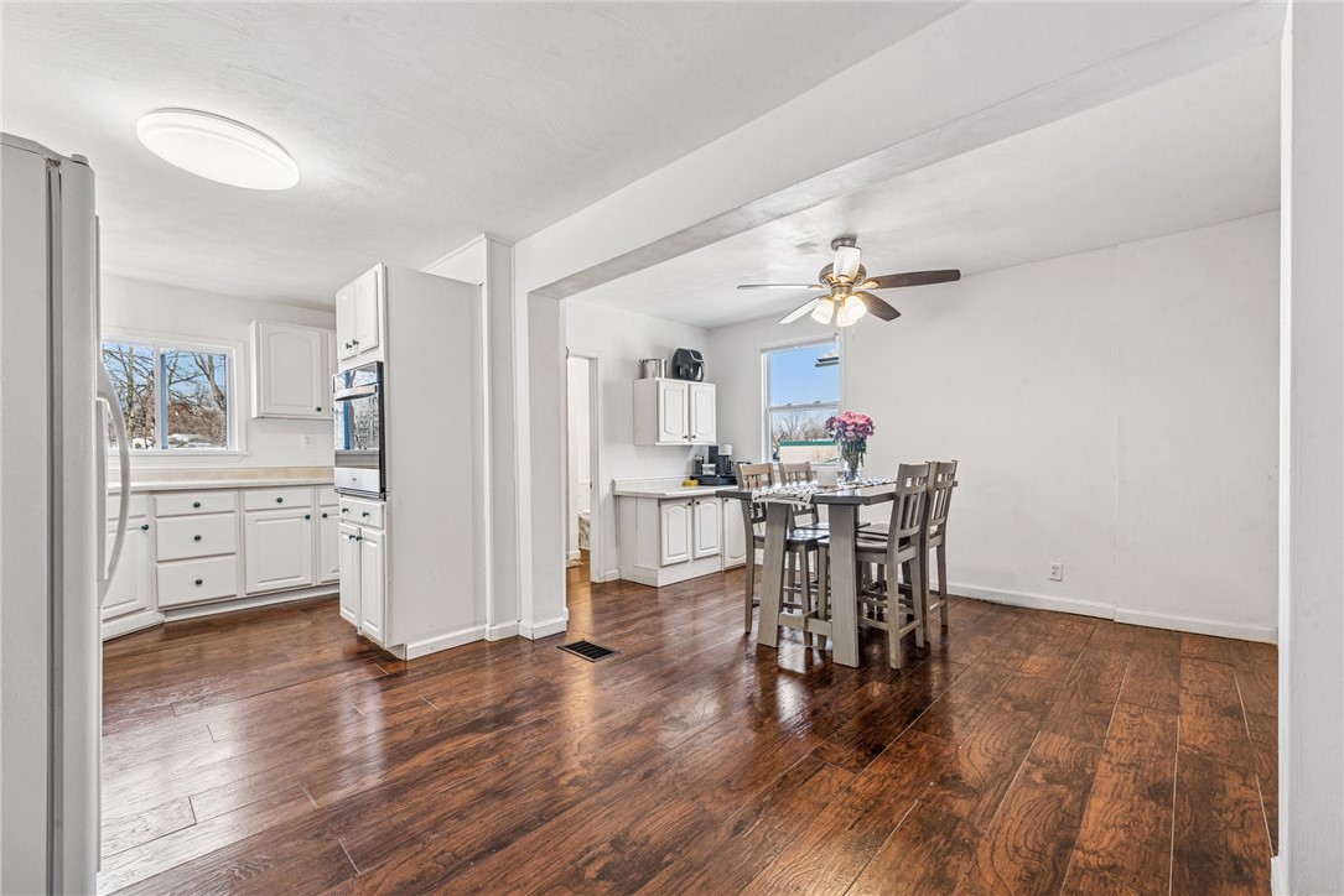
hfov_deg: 104.2
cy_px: 448
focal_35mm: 14
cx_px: 672
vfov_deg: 81.2
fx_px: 523
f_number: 11
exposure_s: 1/2.5
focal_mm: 14
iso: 50
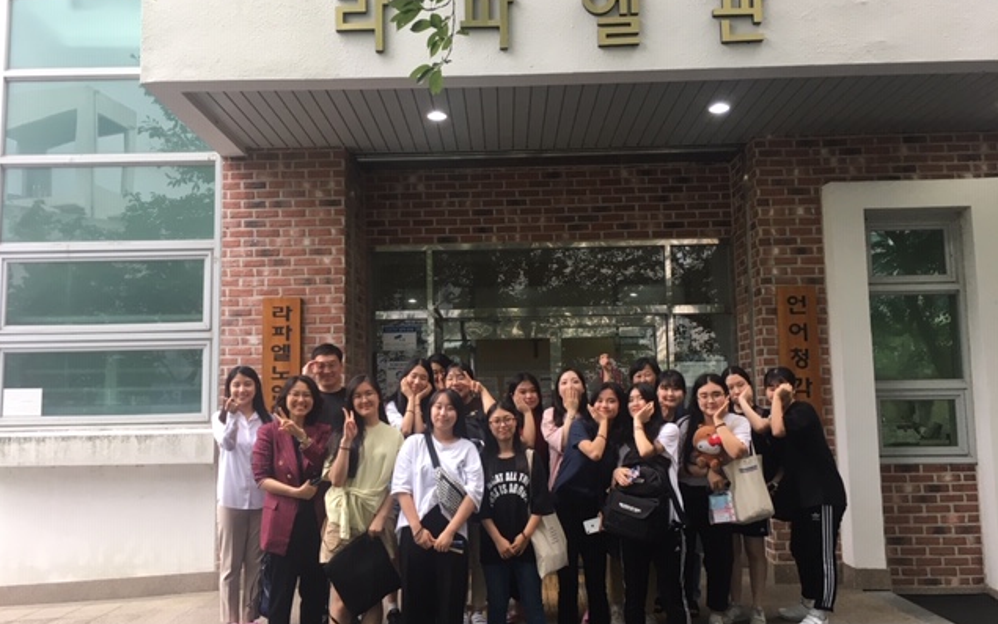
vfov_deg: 40.6
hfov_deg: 61.2
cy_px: 330
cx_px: 498
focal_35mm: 31
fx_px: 843
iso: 25
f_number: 2.2
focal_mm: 4.15
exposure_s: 1/30
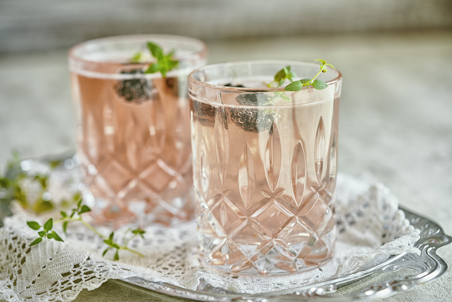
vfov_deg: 15.2
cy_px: 151
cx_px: 226
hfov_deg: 22.6
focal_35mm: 90
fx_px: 1130
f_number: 4
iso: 400
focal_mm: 90
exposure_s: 1/250
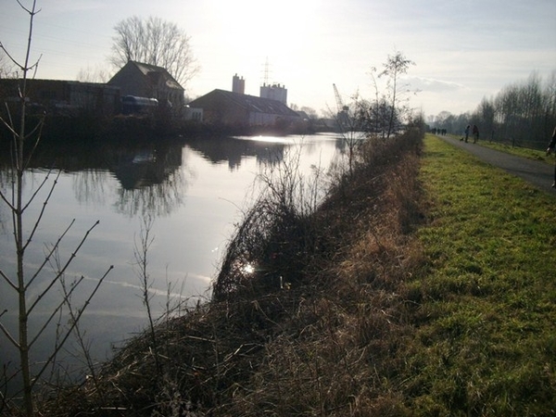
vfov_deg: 44.2
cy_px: 208
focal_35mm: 32
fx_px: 514
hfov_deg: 56.8
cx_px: 278
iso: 192
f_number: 8.8
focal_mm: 5.7
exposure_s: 1/1000
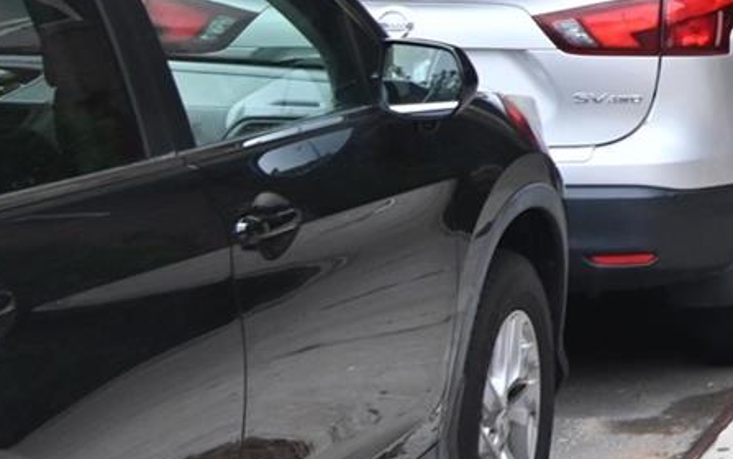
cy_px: -340
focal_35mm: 140
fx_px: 2798
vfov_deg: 9.0
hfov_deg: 12.4
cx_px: 1658
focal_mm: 20
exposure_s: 1/320
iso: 560
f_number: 5.6
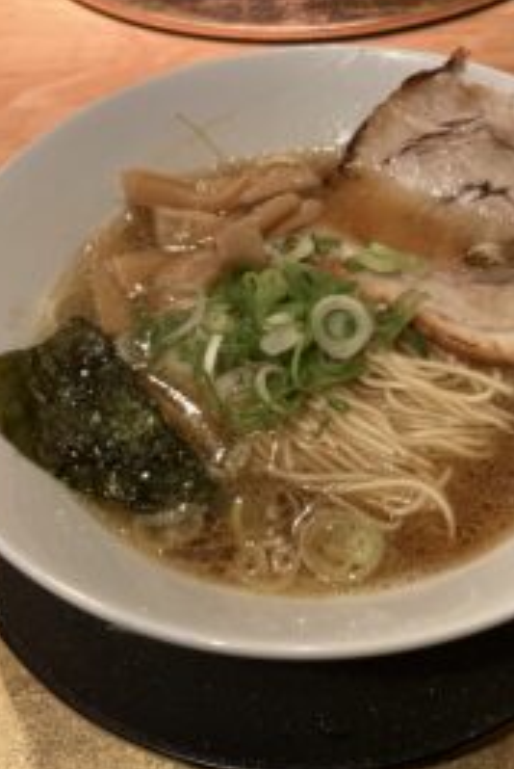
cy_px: 400
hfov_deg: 32.6
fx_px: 876
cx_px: 319
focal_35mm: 41
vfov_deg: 47.3
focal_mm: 3.99
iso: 200
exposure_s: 1/50
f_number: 1.8
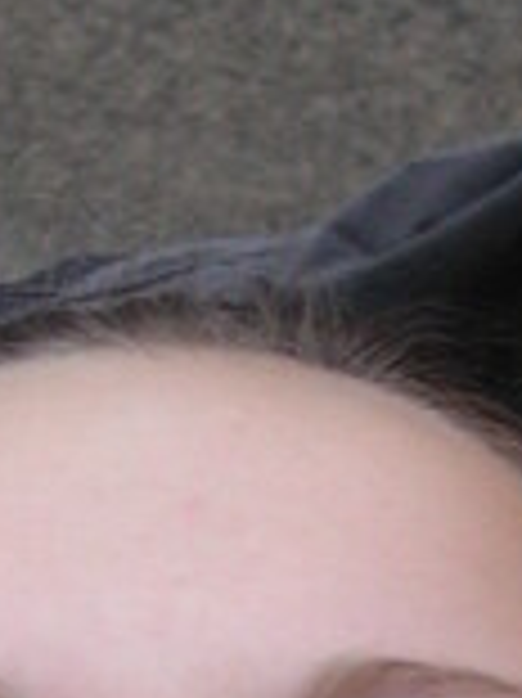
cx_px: 428
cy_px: 666
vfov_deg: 8.7
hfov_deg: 6.5
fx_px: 4570
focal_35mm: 227
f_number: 3.1
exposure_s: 1/45
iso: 80
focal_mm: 7.3
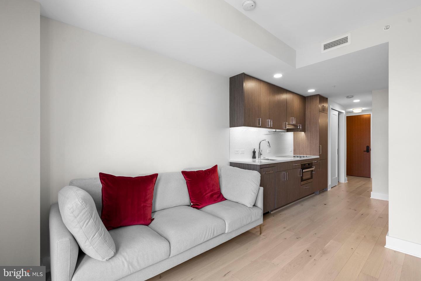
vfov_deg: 73.8
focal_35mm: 16
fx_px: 187
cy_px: 140
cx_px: 210
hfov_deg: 96.7
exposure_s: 1/13
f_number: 8
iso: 320
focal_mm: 16
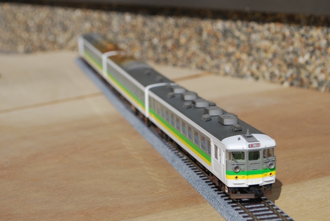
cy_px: 110
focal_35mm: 82
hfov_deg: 24.6
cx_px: 165
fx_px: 758
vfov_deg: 16.6
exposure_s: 1/400
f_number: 8
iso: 100
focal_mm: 55
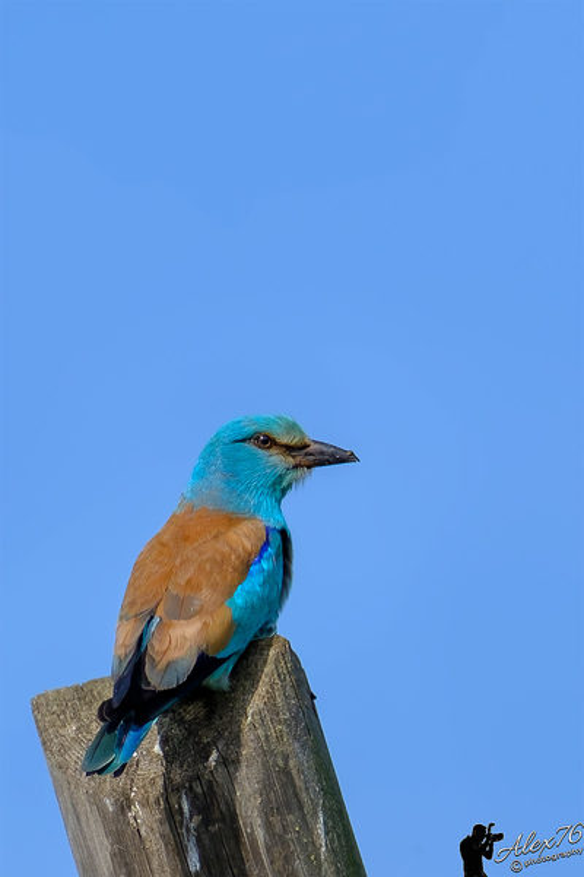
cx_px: 292
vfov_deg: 3.4
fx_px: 14599
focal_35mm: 600
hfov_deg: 2.3
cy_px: 438
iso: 200
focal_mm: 400
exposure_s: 1/1250
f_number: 6.4
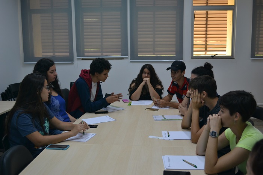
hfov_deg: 53.2
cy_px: 88
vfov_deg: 36.8
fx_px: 263
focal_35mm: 36
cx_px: 132
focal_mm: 24
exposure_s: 1/80
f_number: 4
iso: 400
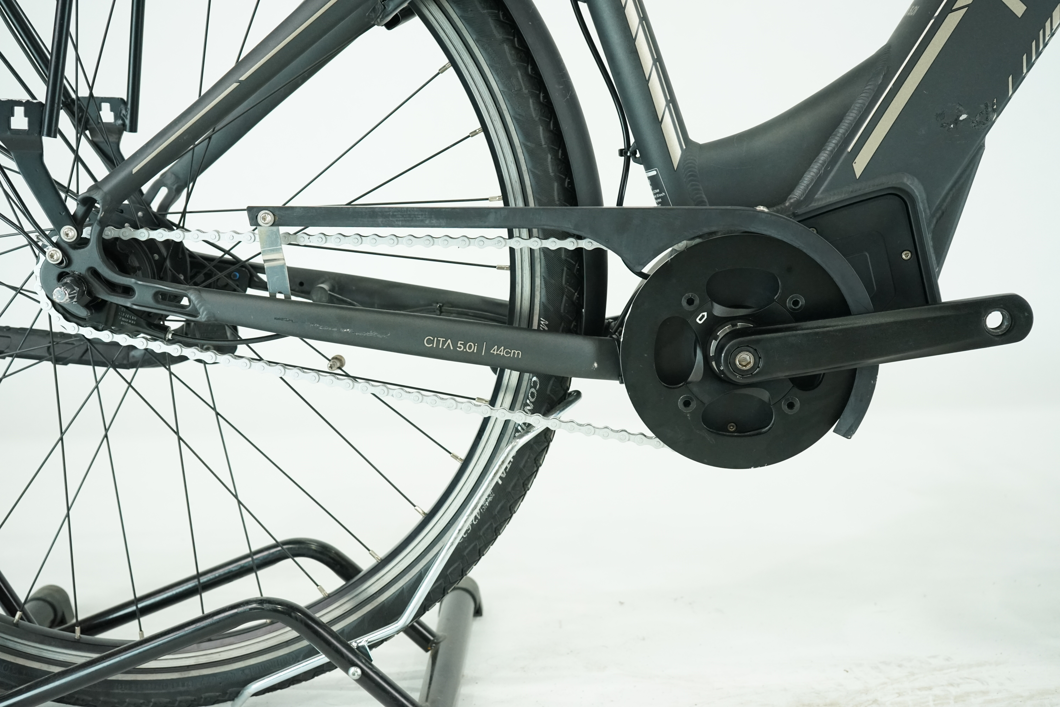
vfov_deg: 32.6
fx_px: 1207
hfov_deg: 47.4
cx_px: 530
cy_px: 354
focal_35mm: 41
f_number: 5.6
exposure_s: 1/200
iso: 2500
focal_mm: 41
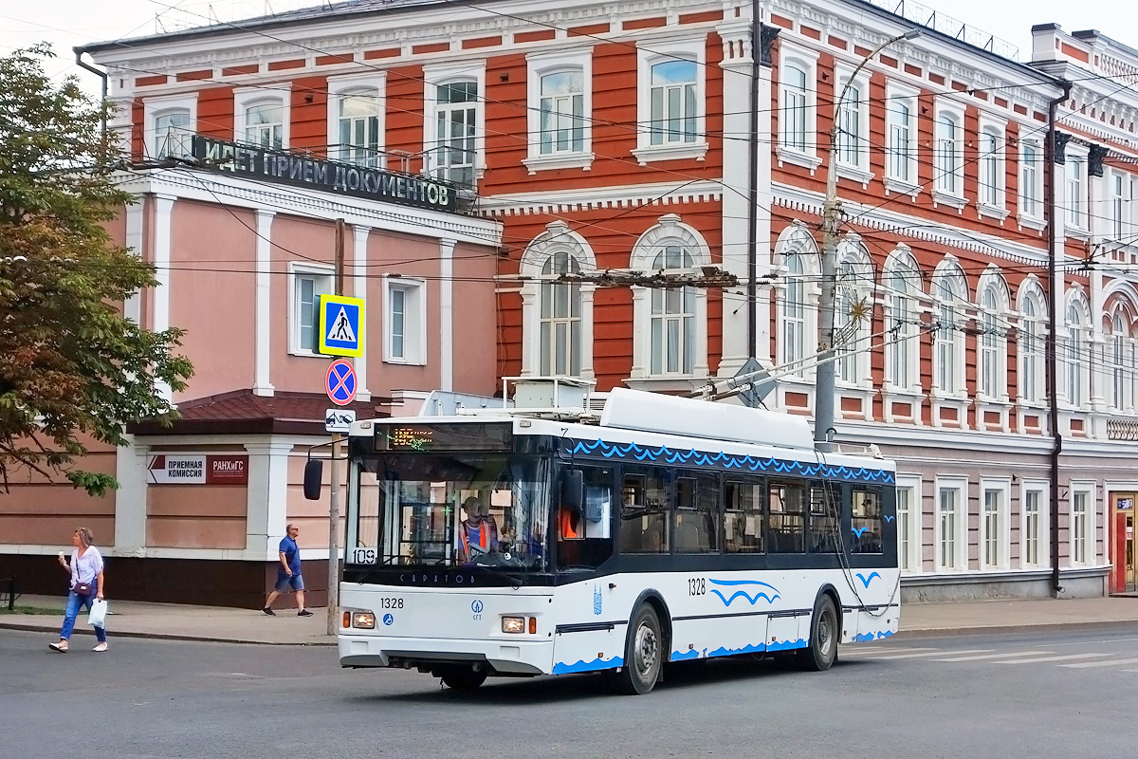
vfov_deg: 23.0
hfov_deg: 33.9
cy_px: 380
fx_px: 1865
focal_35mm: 59
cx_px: 569
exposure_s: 1/500
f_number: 4.5
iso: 125
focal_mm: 21.77
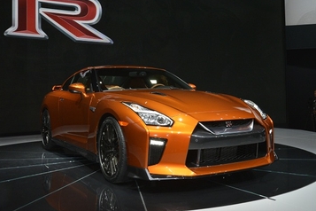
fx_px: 342
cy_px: 86
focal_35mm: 39
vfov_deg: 34.1
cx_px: 167
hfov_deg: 49.5
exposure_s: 1/200
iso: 1600
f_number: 13
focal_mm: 29
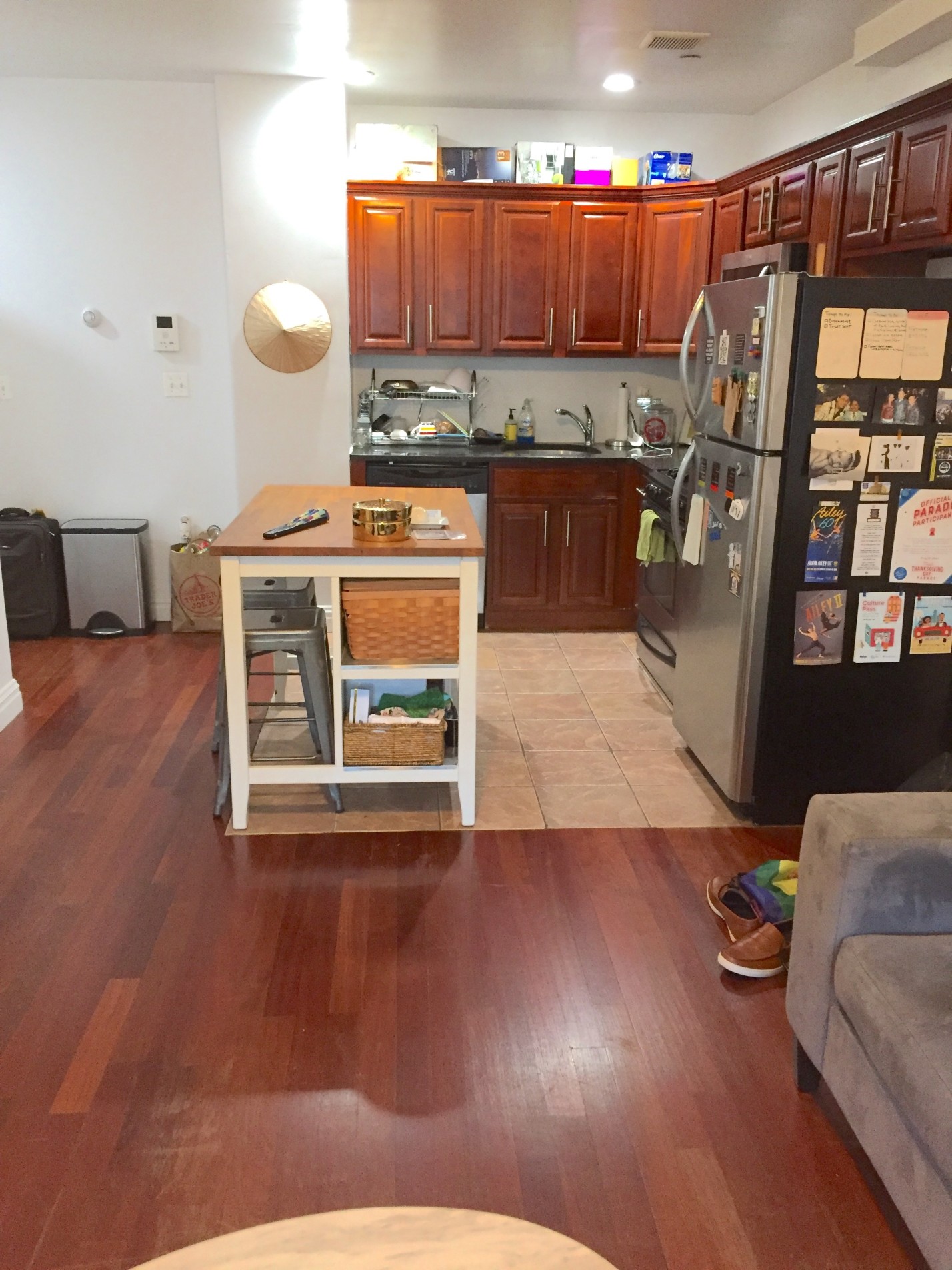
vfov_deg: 61.7
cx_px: 476
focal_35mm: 29
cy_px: 635
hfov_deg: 48.2
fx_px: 1063
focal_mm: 4.15
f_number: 2.2
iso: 320
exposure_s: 1/30
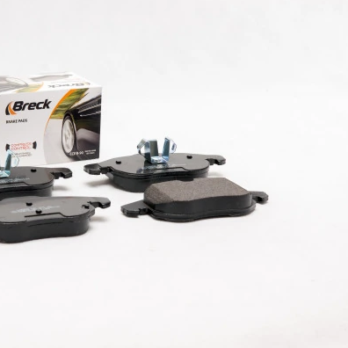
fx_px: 1319
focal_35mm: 116
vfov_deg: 15.0
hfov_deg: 15.0
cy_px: 173
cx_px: 132
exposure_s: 1/200
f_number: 11
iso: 100
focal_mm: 60
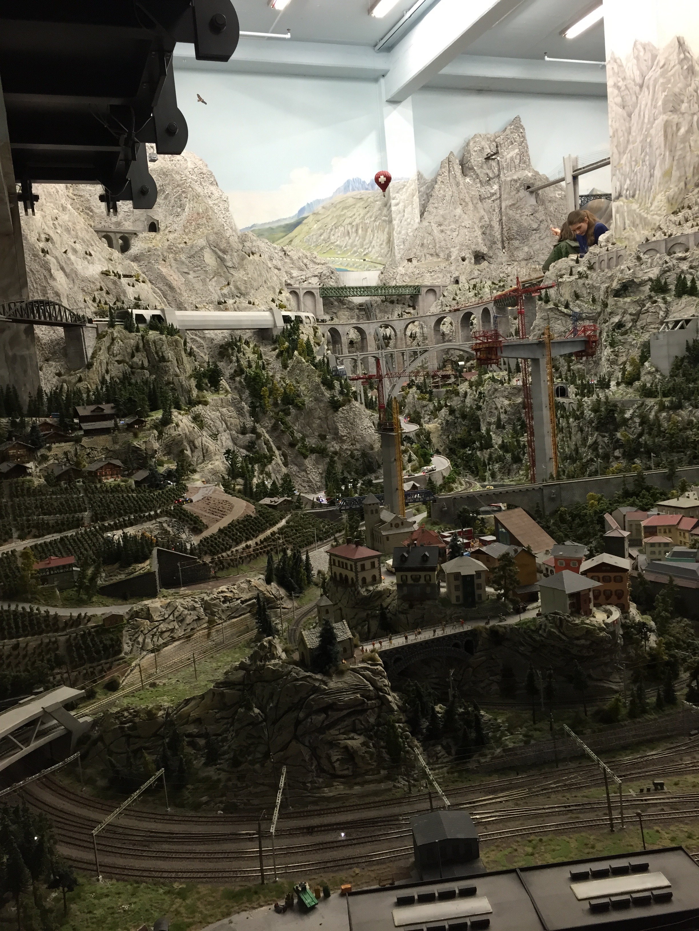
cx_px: 350
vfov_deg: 61.7
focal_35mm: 29
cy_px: 466
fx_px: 781
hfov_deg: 48.2
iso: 64
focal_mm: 4.15
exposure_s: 1/30
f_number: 2.2
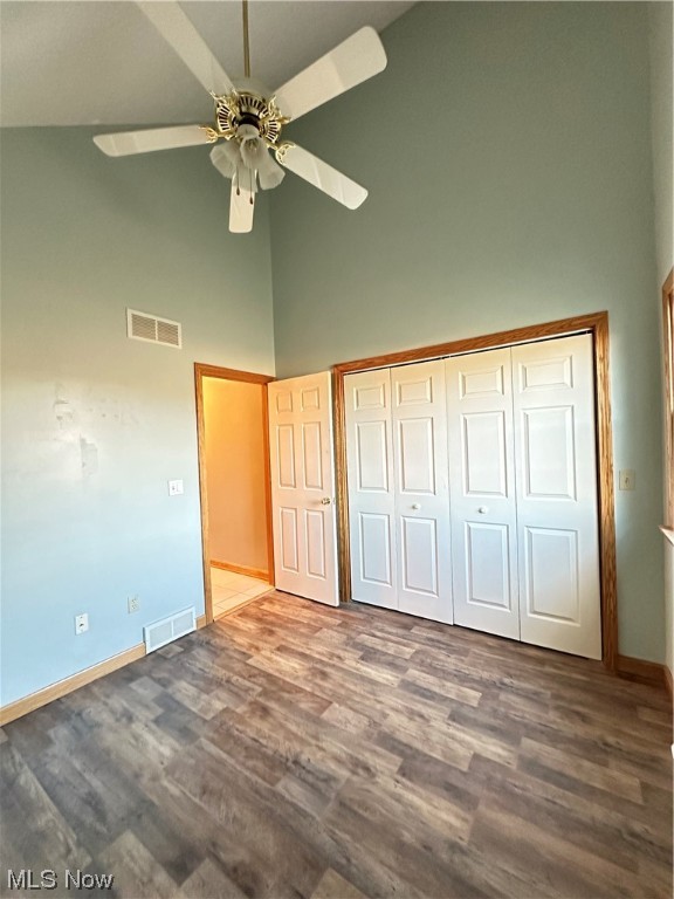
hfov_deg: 85.7
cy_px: 450
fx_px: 363
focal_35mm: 14
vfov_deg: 102.1
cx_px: 337
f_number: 2.2
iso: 1000
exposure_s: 1/40
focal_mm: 2.22
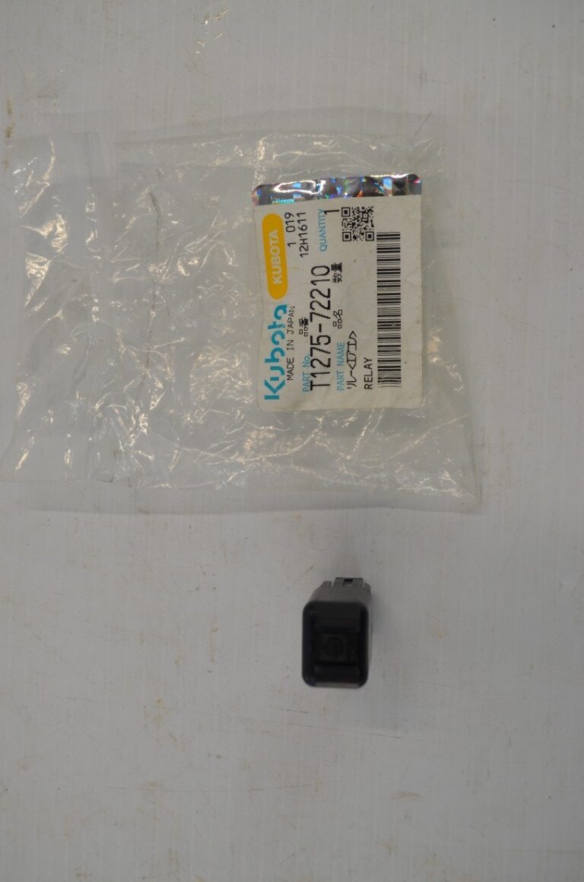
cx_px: 292
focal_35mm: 36
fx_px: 880
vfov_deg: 53.2
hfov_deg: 36.7
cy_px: 441
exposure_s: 1/125
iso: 400
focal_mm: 24
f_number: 5.6
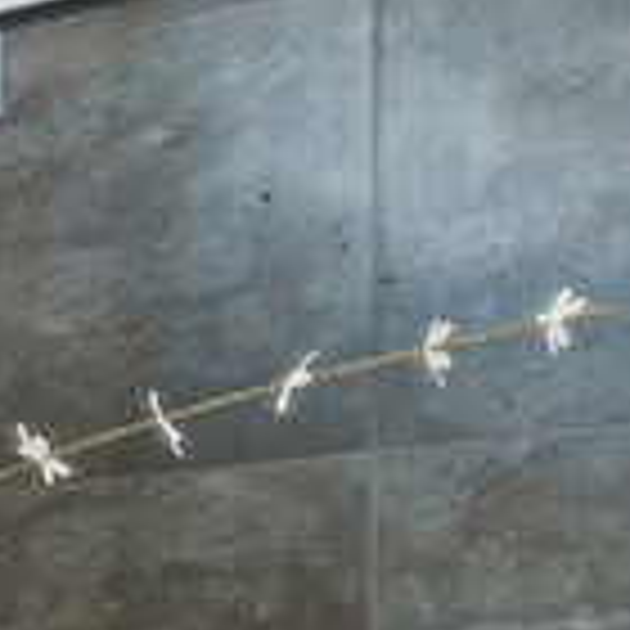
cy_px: 981
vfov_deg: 9.6
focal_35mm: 177
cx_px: -1989
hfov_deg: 7.1
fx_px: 3645
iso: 250
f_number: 8
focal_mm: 12
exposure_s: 1/15
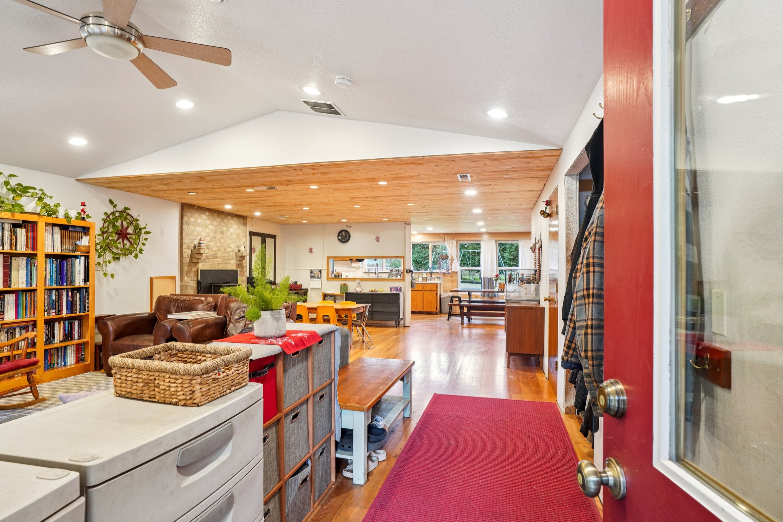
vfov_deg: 64.5
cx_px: 392
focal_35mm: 19
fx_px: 413
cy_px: 261
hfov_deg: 86.9
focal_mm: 19
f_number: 8
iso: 400
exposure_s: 1/8
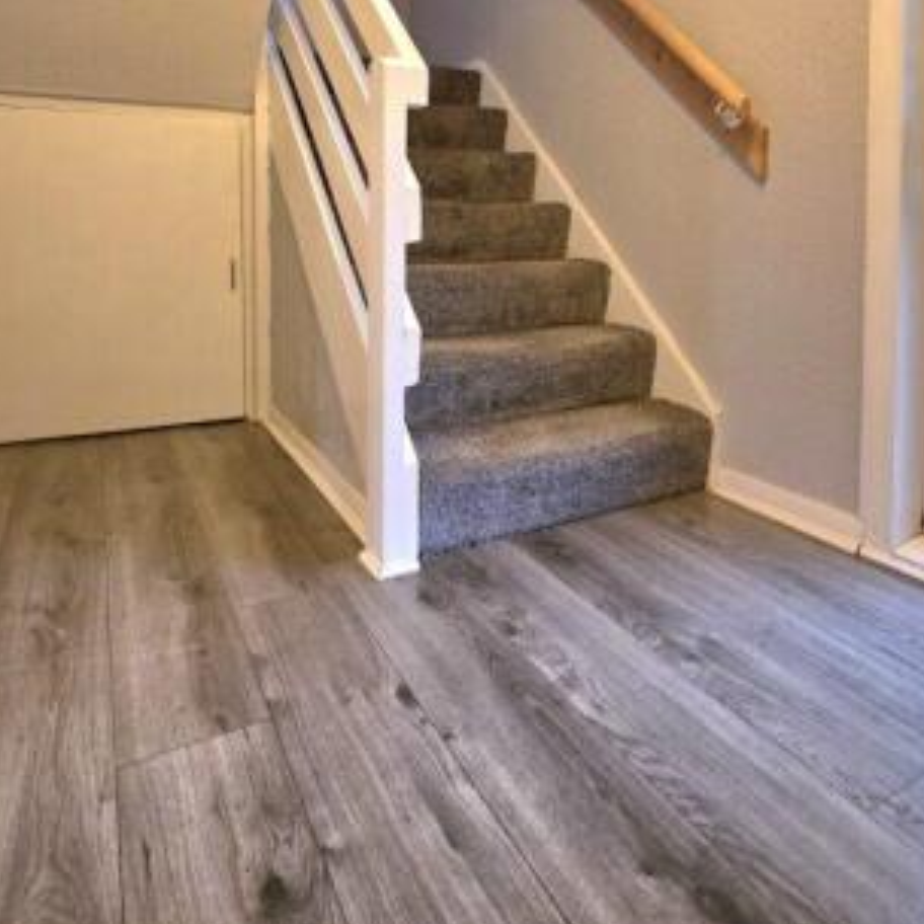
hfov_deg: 69.3
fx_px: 664
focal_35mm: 22
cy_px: 272
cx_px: 521
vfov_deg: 66.7
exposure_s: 1/50
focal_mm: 2.2
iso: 640
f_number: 2.2
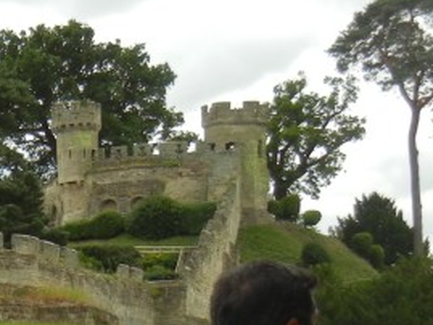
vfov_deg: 12.7
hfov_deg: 16.3
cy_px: 372
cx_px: -127
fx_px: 1427
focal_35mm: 114
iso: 160
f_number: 3.5
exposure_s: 1/673
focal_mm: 5.4
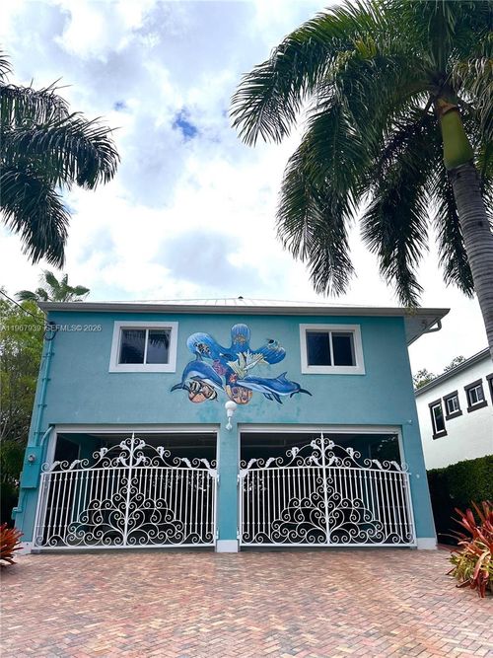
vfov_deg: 71.6
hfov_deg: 56.8
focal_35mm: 24
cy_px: 329
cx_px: 246
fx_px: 456
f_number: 1.78
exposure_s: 1/6623
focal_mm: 6.86
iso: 80
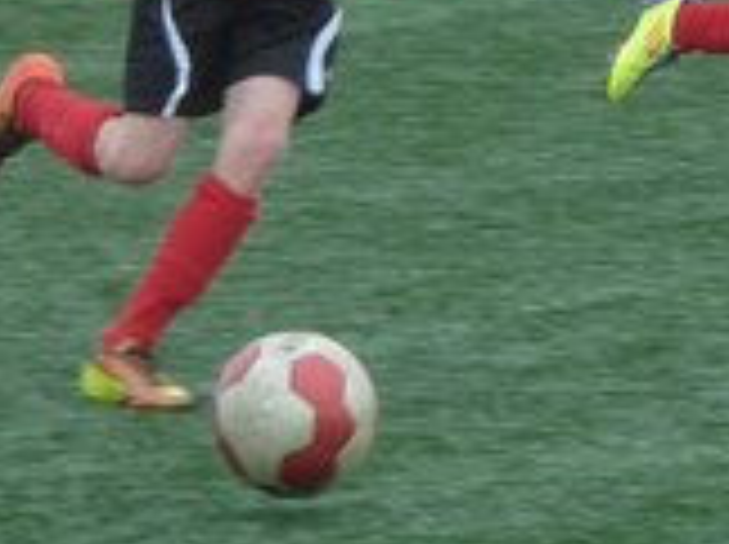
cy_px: -182
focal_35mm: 636
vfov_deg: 2.3
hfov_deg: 3.1
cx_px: -50
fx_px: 13374
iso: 250
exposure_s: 1/250
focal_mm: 24.1
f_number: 4.5
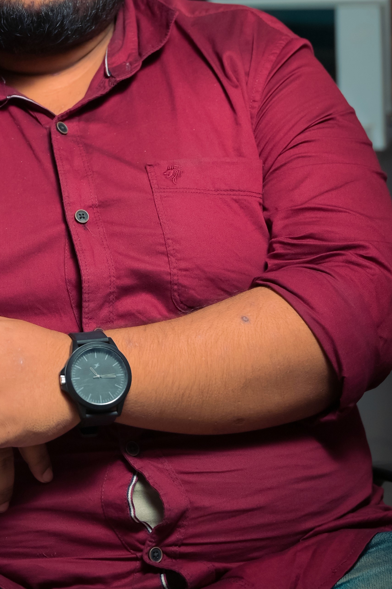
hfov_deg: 11.8
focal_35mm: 115
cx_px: 40
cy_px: 11
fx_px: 1880
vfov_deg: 17.4
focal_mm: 49
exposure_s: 1/500
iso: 250
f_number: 4
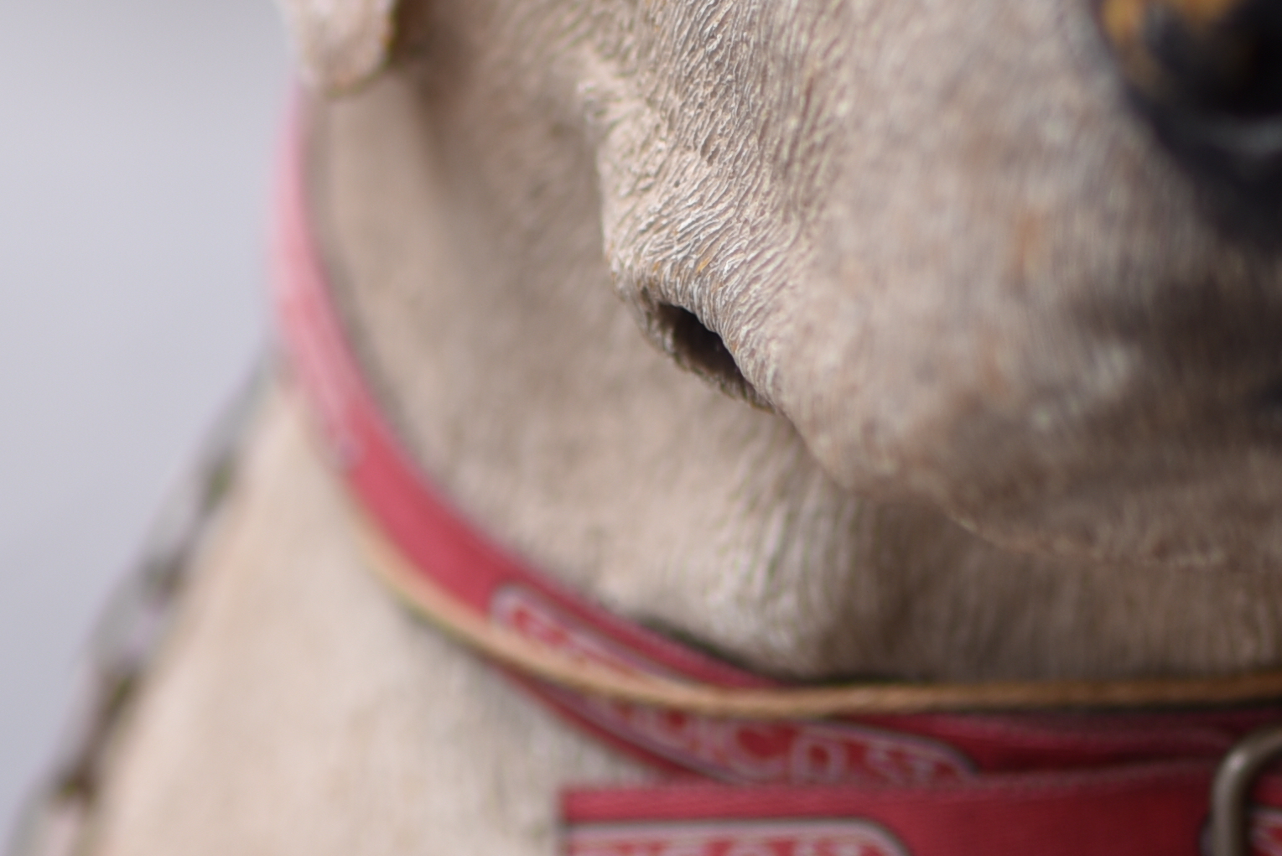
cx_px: 17
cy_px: -168
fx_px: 6306
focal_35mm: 177
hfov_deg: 11.5
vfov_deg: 7.7
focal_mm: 45
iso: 100
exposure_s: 1/250
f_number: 1.8
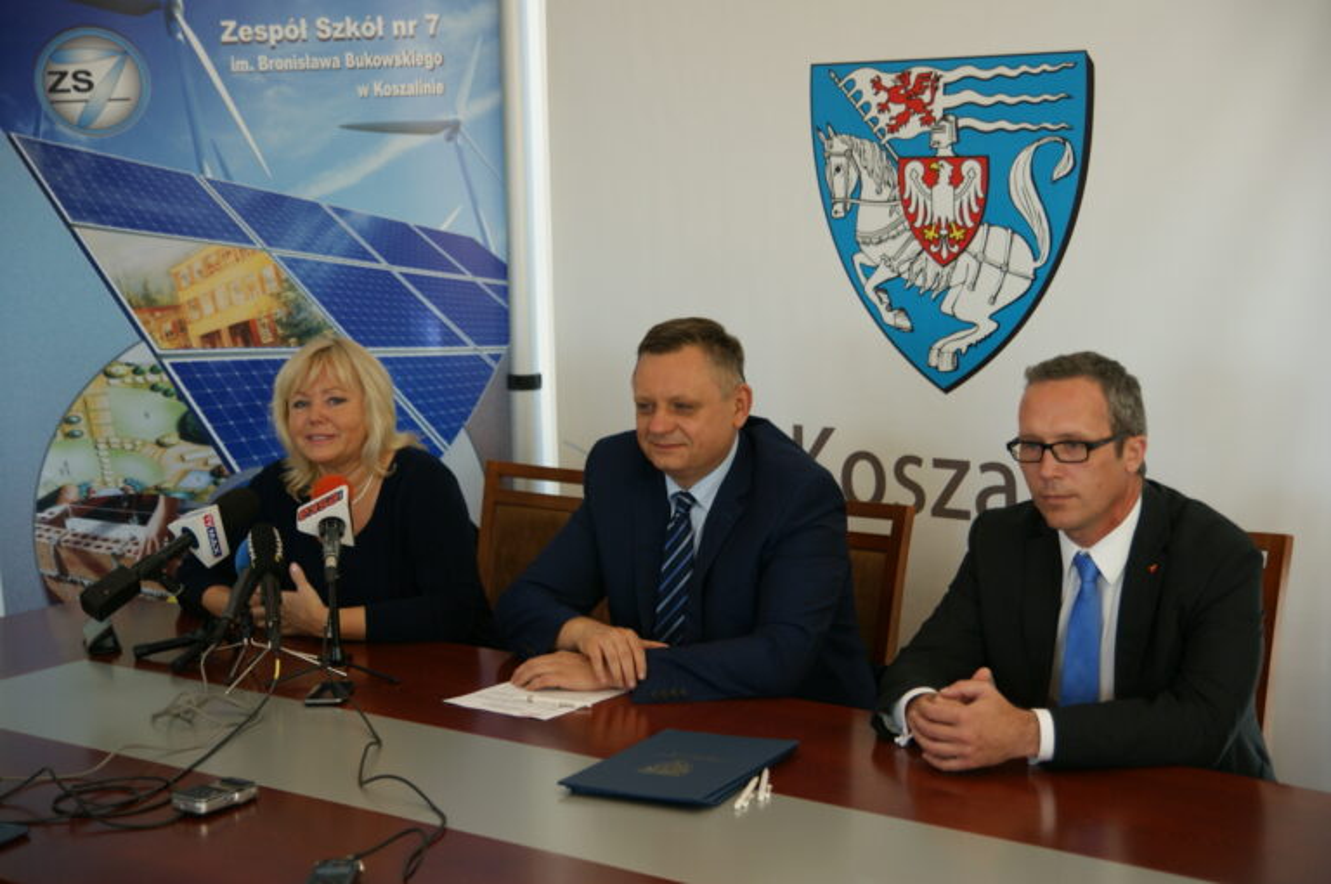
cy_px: 442
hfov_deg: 33.4
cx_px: 666
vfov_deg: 22.6
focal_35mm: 60
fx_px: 2215
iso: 200
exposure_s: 1/125
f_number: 2.8
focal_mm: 40
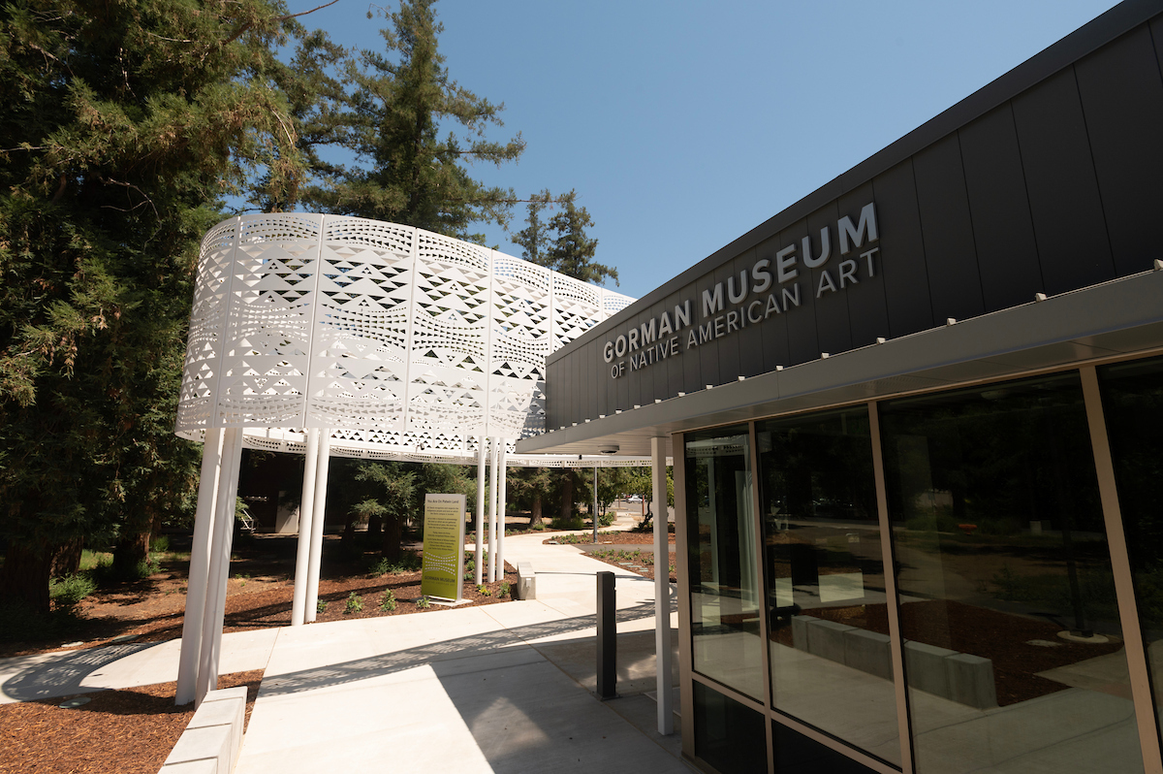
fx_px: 549
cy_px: 387
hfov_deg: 93.3
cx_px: 582
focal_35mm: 17
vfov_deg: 70.3
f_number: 9
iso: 320
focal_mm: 17
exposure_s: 1/500
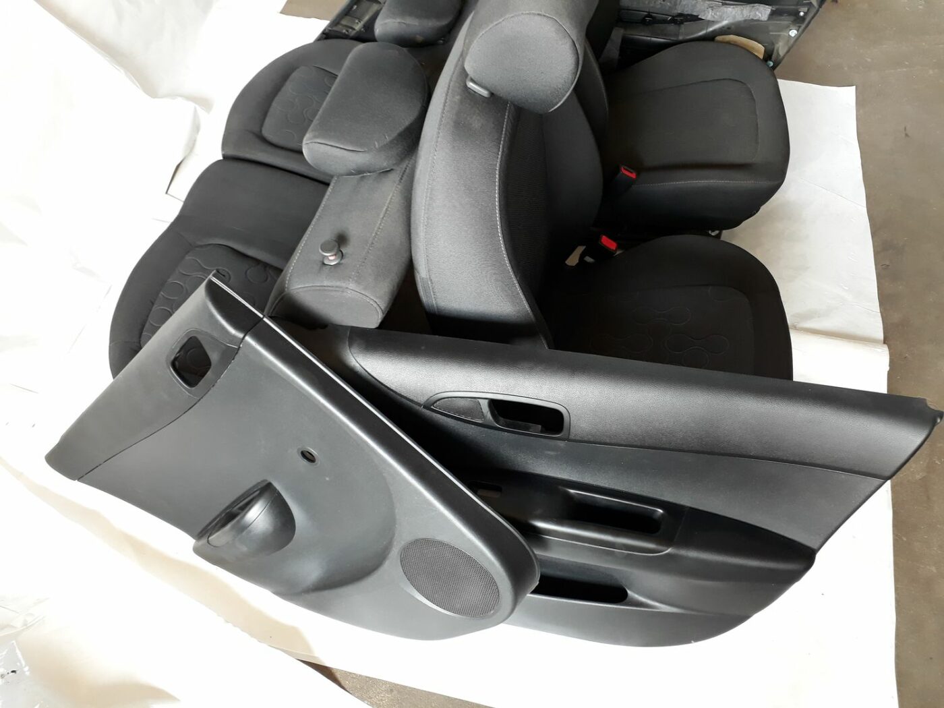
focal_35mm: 27
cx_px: 472
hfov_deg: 65.3
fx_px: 736
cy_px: 354
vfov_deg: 51.4
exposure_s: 1/33
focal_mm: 3.6
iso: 100
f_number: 1.9
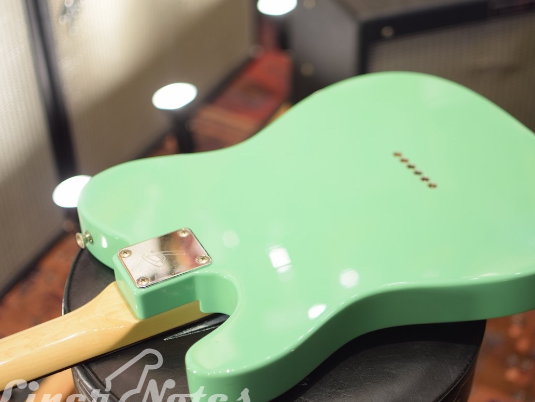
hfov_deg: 30.9
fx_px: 967
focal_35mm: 63
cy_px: 217
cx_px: 311
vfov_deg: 23.4
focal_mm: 35
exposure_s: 1/125
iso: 400
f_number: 1.8
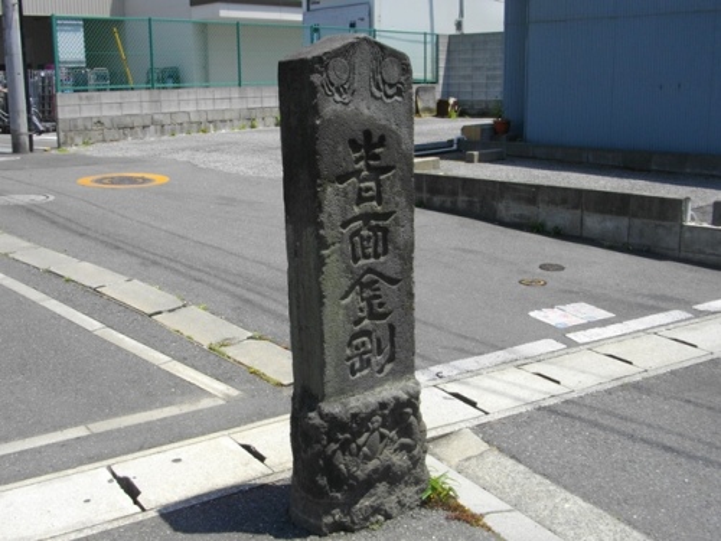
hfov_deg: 56.8
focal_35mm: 32
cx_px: 360
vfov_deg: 44.2
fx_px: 667
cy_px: 270
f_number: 5.5
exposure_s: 1/320
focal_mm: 5.7
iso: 100
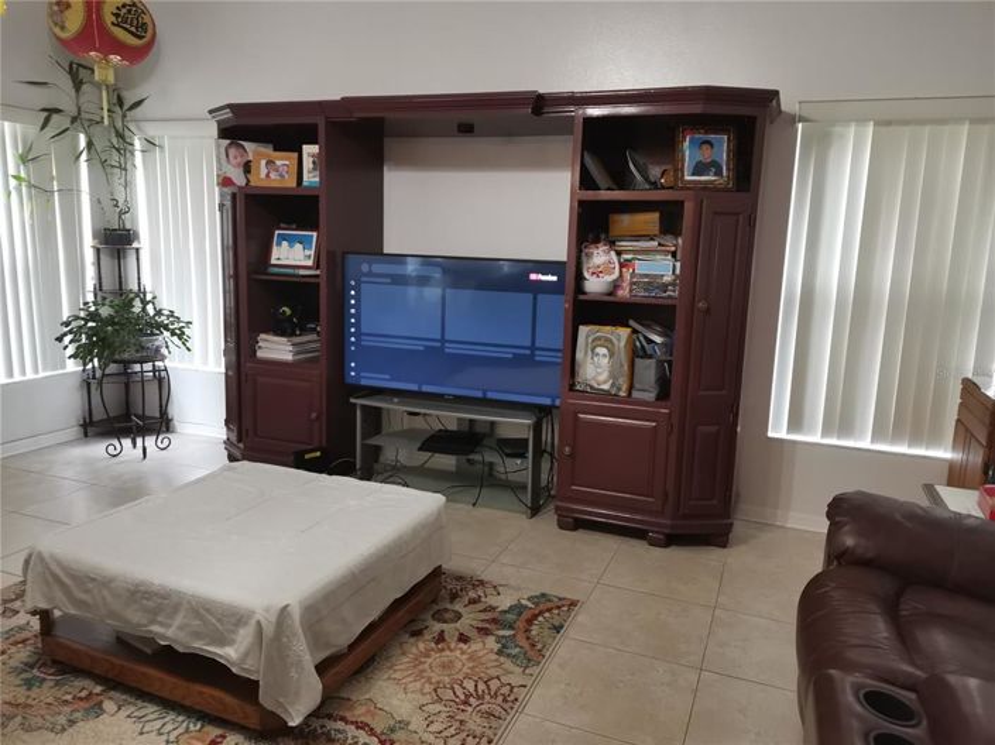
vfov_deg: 53.0
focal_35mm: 26
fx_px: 747
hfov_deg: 67.3
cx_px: 498
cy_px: 372
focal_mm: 4.75
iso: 500
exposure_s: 1/40
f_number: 1.8
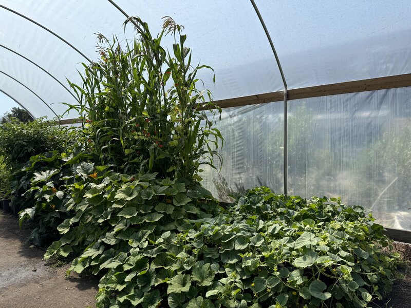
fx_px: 285
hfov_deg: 71.6
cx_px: 206
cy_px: 154
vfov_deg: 56.8
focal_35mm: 24
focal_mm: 6.76
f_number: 1.78
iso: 80
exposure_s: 1/4049
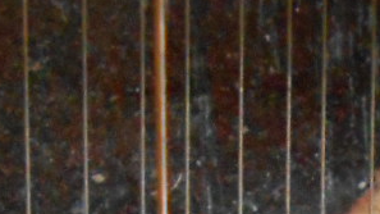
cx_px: 434
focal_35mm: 176
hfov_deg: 12.0
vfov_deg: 6.1
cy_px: 743
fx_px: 1773
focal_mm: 5.1
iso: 800
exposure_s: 1/40
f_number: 3.4
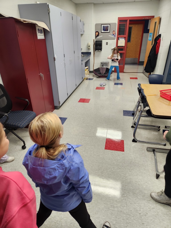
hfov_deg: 58.9
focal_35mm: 23
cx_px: 86
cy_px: 114
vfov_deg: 73.9
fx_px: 151
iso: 160
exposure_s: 1/120
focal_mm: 5.4
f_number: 1.8
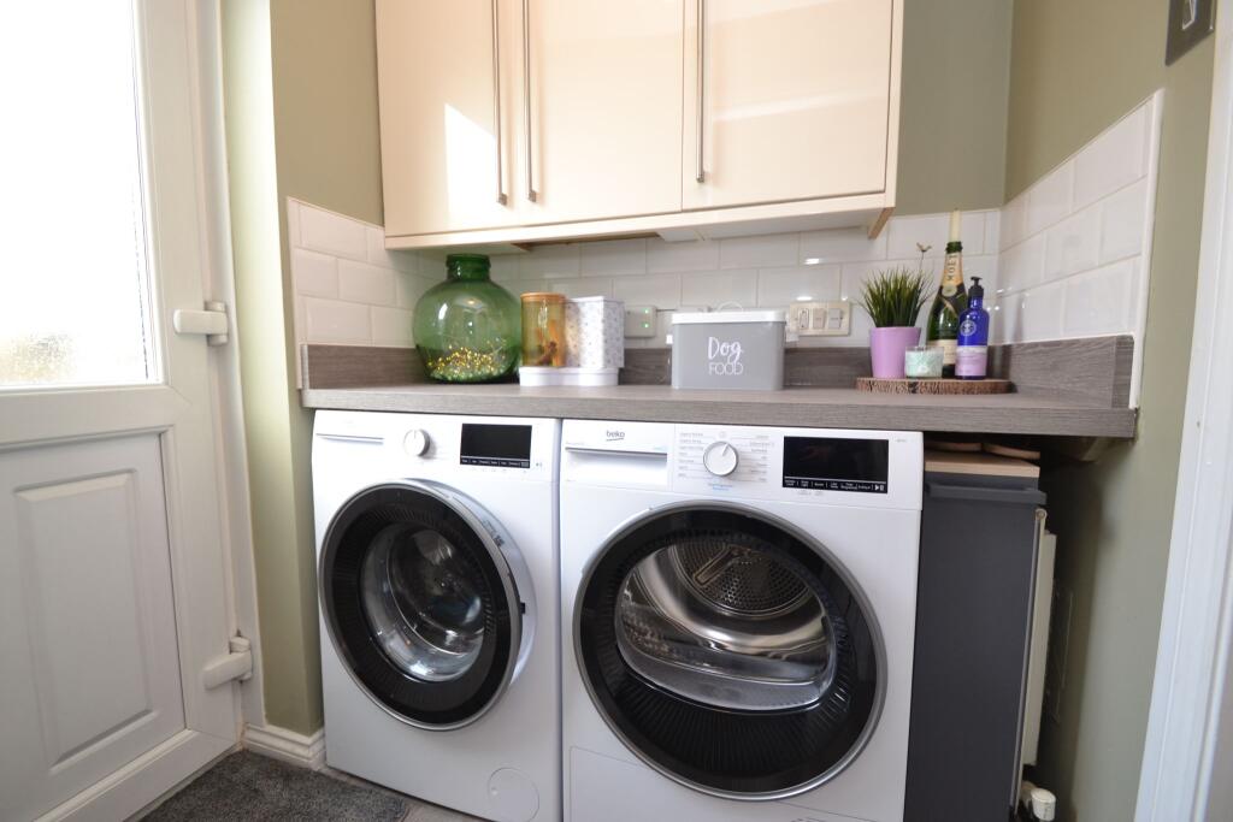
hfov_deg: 100.4
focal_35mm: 15
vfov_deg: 77.3
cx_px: 616
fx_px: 514
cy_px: 411
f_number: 3.5
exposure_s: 1/60
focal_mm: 10
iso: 400
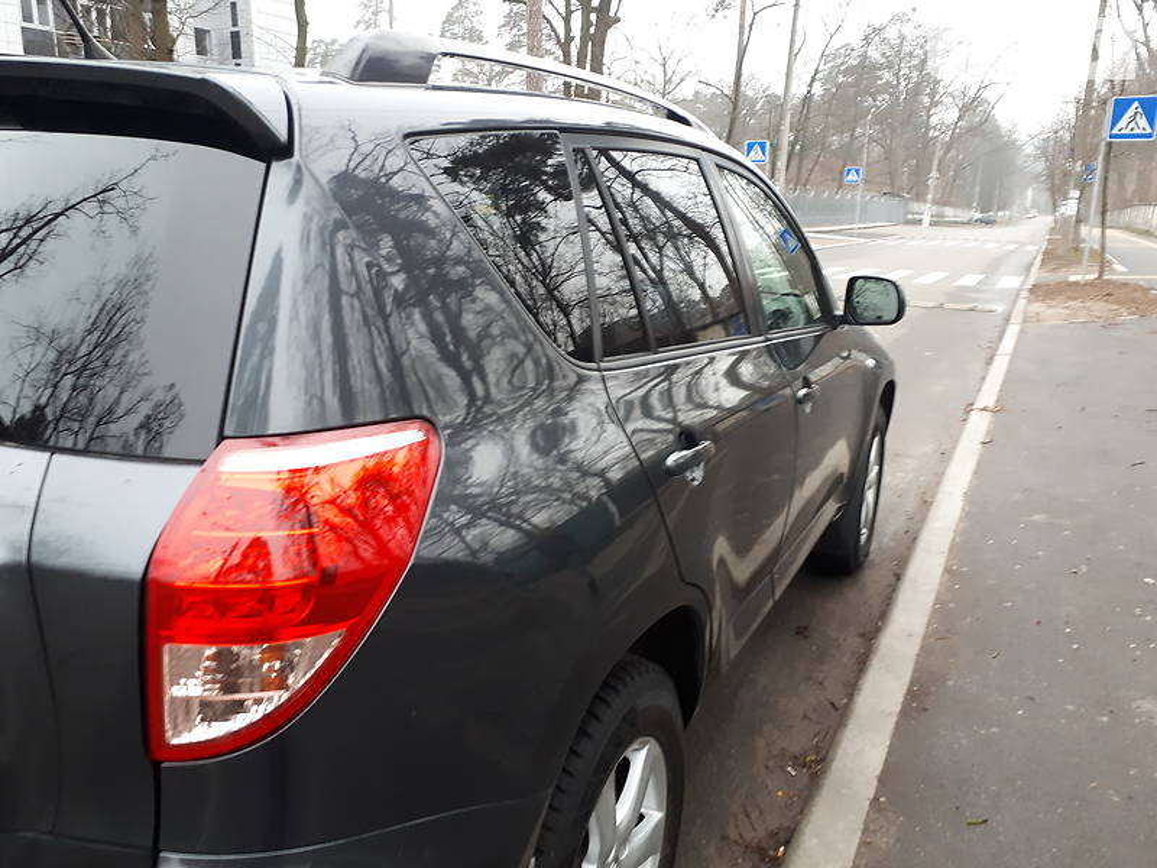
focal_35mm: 27
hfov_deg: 65.3
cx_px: 578
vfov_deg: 51.4
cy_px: 434
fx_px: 902
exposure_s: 1/17
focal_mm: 3.6
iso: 200
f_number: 1.9
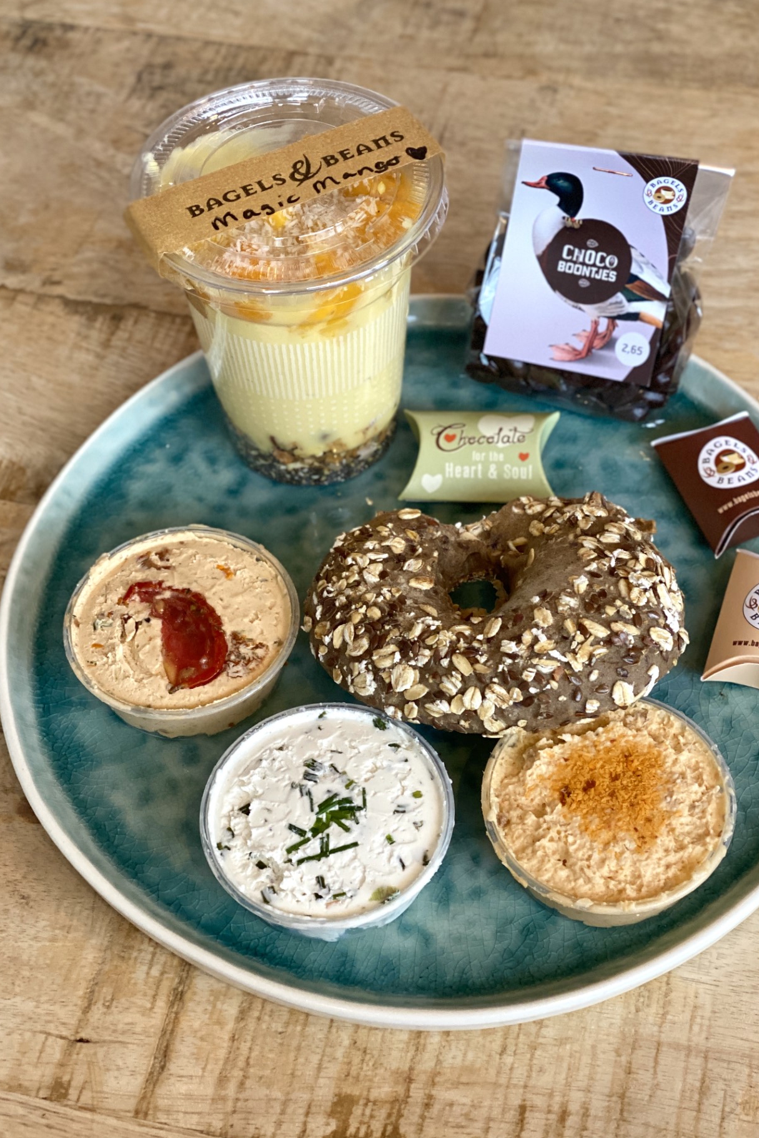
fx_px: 1802
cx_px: 433
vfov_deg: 35.0
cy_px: 553
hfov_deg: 23.8
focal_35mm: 57
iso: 200
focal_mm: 6
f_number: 2
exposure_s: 1/33
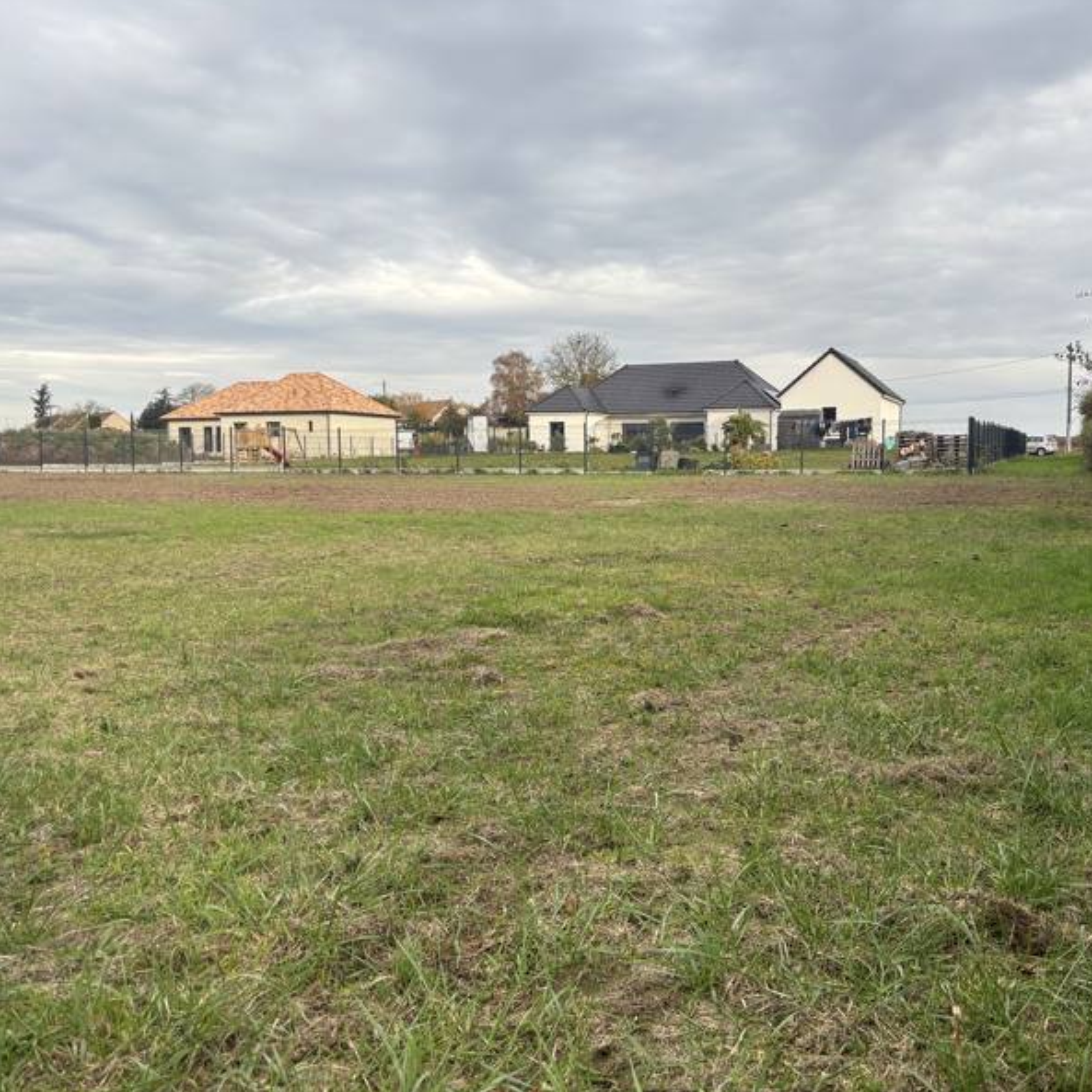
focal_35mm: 31
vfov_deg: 52.5
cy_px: 543
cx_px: 613
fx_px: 1106
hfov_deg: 52.4
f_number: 1.6
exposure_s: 1/662
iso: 50
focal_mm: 5.96
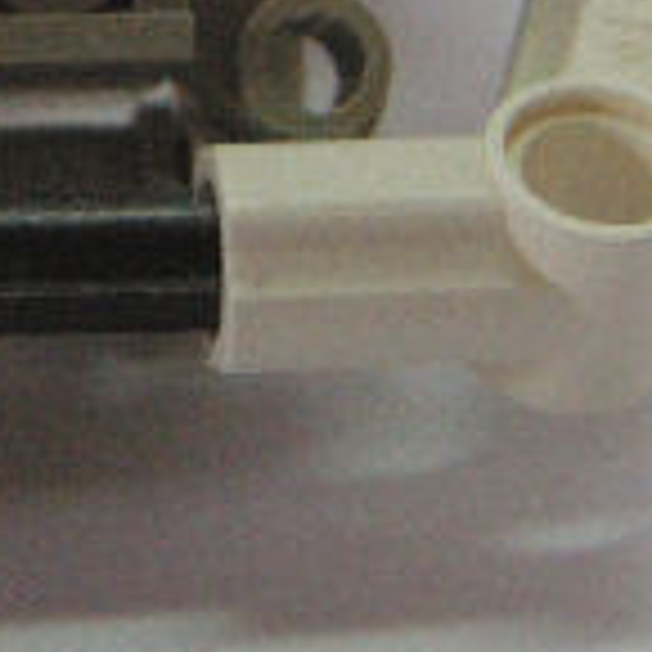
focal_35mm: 137
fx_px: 2919
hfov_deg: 12.6
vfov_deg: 12.3
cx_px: 9
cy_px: -252
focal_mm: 7.5
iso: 400
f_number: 2.7
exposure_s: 1/70
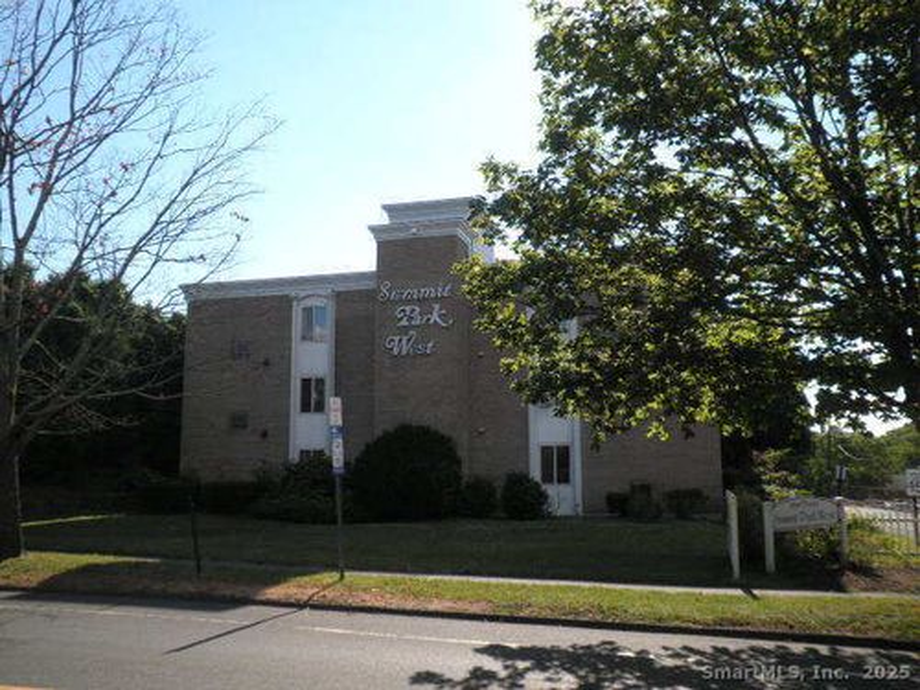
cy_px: 345
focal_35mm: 31
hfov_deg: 58.4
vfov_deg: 45.4
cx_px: 460
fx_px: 824
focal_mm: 5.5
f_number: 8.4
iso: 64
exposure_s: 1/100
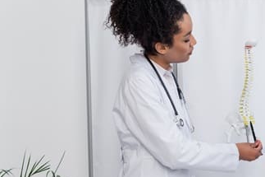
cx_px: 239
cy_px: 136
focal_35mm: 93
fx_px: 684
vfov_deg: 14.6
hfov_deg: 21.4
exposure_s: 1/200
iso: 200
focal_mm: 50
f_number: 4
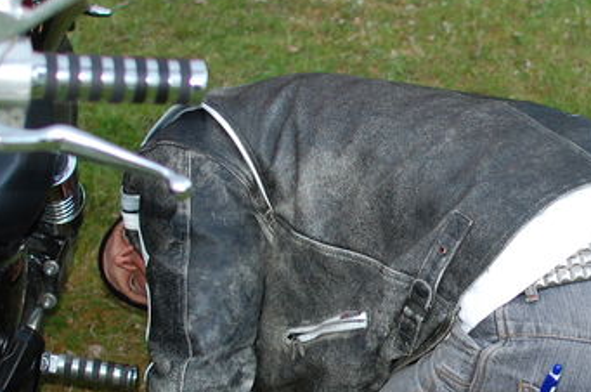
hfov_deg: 16.6
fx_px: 2018
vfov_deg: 11.1
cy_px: 242
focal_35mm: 123
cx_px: 460
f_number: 2.8
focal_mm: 35
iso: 400
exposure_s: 1/60
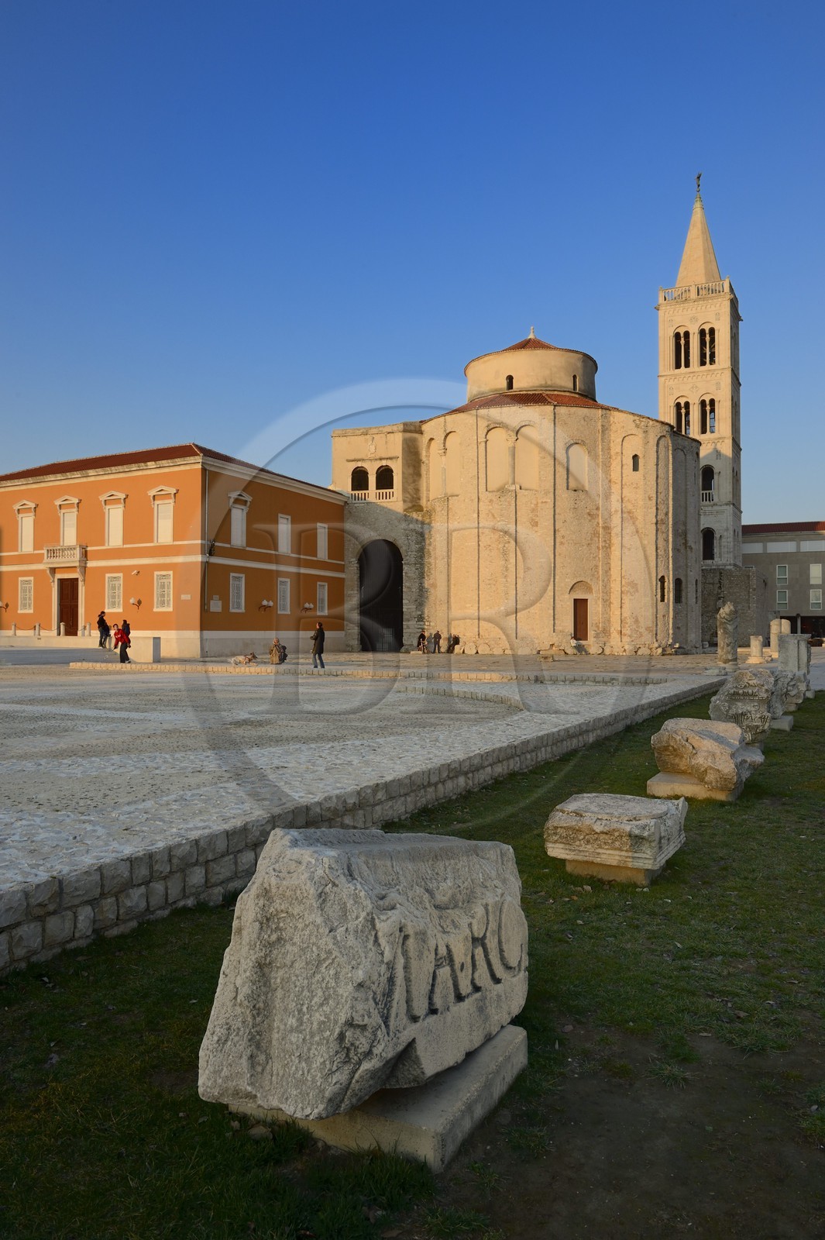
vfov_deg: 67.4
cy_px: 620
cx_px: 412
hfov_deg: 47.9
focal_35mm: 27
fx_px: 929
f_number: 13
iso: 400
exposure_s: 1/160
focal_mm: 27
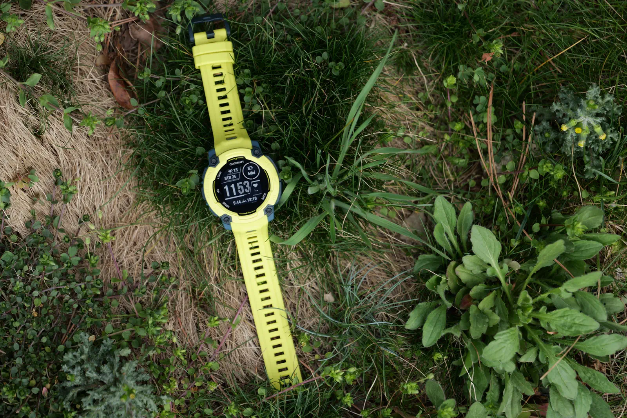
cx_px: 314
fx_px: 1828
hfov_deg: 19.5
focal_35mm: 105
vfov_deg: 13.0
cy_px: 209
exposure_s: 1/160
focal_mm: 105
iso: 100
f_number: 4
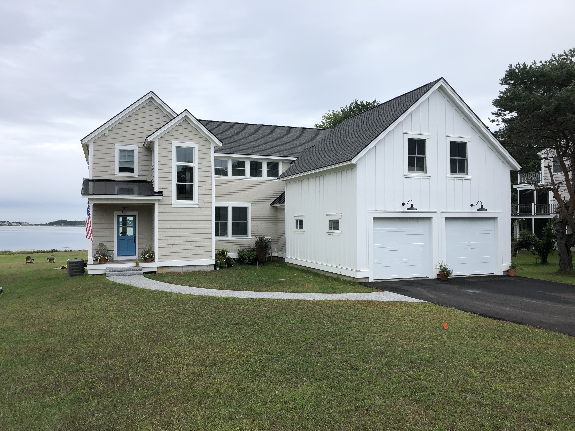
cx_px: 288
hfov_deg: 63.4
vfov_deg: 49.7
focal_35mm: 28
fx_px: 465
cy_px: 216
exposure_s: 1/1779
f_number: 1.8
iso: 20
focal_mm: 3.99
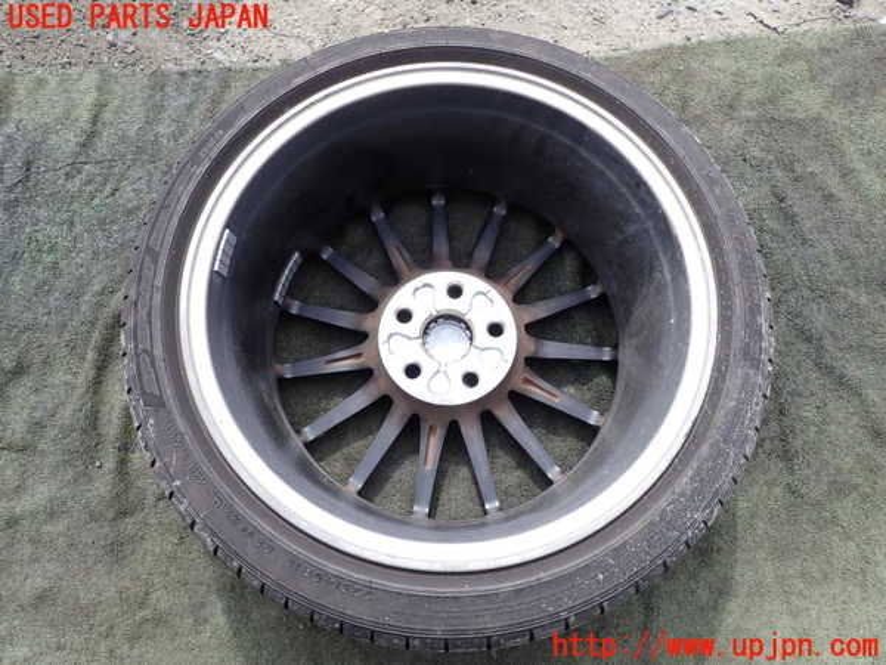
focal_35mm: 25
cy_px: 332
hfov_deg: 69.4
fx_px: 640
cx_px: 443
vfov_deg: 54.9
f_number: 2.8
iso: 100
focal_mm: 4.5
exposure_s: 1/500
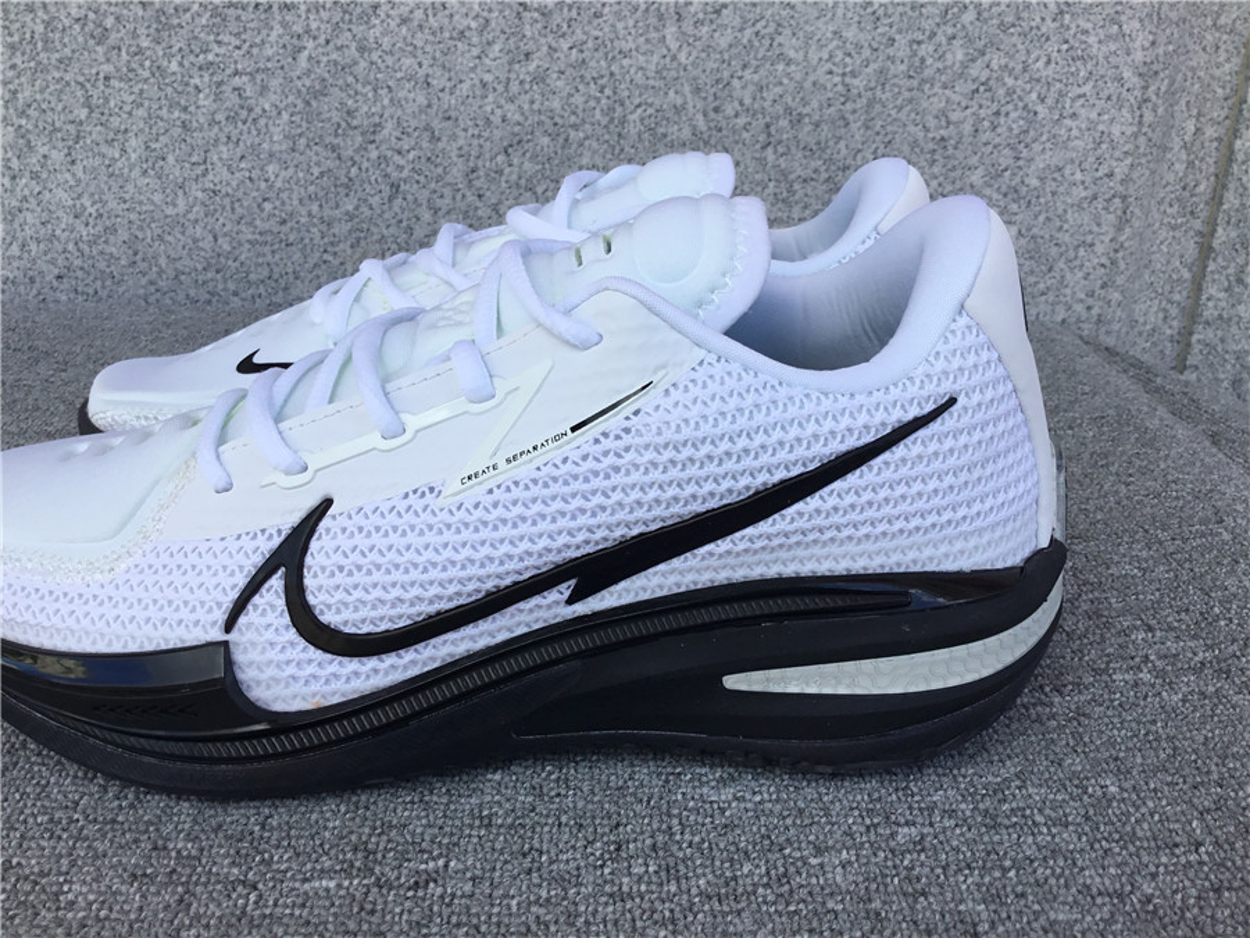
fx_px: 1119
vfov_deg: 45.4
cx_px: 625
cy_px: 469
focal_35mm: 31
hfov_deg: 58.4
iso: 25
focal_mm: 3.3
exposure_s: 1/399
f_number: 2.4
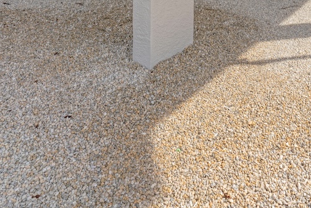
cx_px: 246
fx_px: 320
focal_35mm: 37
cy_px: -102
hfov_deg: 49.1
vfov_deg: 26.4
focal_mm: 12
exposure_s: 1/125
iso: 160
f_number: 10
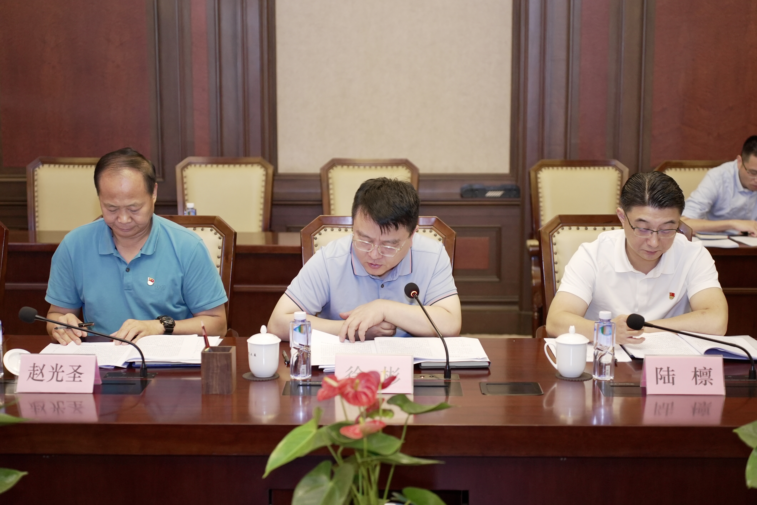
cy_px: 252
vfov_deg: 23.4
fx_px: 1220
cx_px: 378
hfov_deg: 34.5
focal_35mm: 58
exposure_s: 1/160
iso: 3200
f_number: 2.8
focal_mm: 58
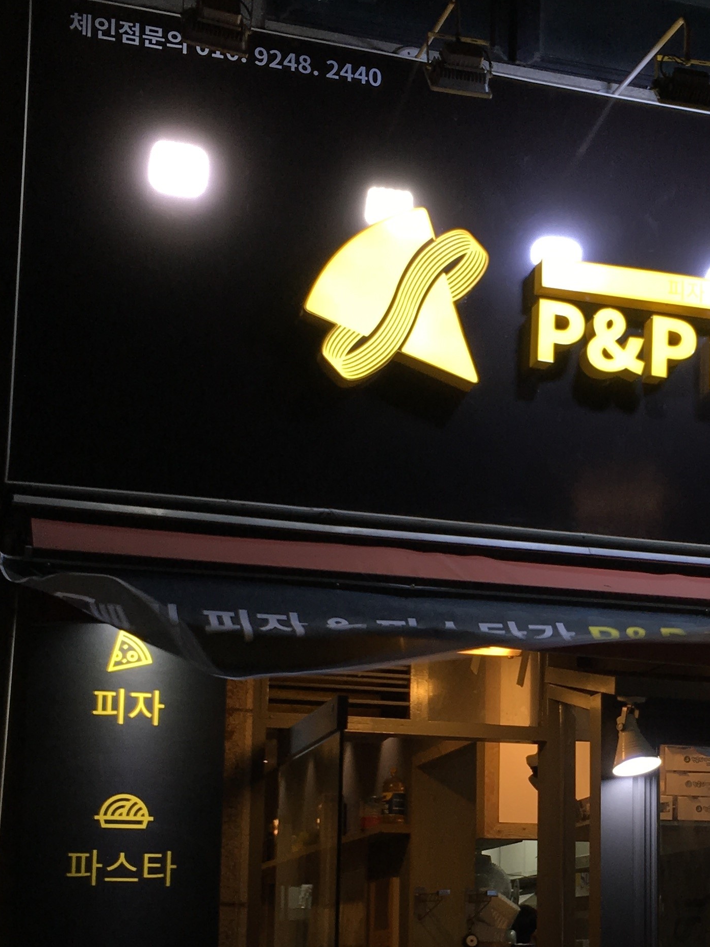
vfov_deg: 30.2
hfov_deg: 22.9
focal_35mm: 63
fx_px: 1723
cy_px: 722
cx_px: 595
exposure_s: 1/40
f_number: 2.2
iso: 25
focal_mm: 4.15
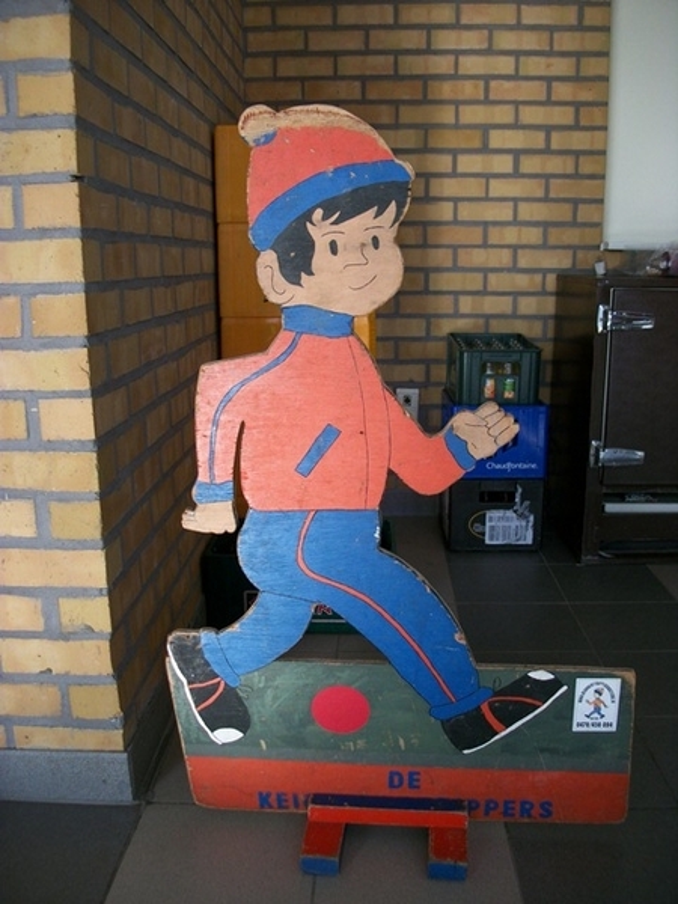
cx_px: 339
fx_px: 836
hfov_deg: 44.2
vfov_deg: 56.8
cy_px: 452
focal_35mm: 32
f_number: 2.9
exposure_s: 1/100
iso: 80
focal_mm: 5.7
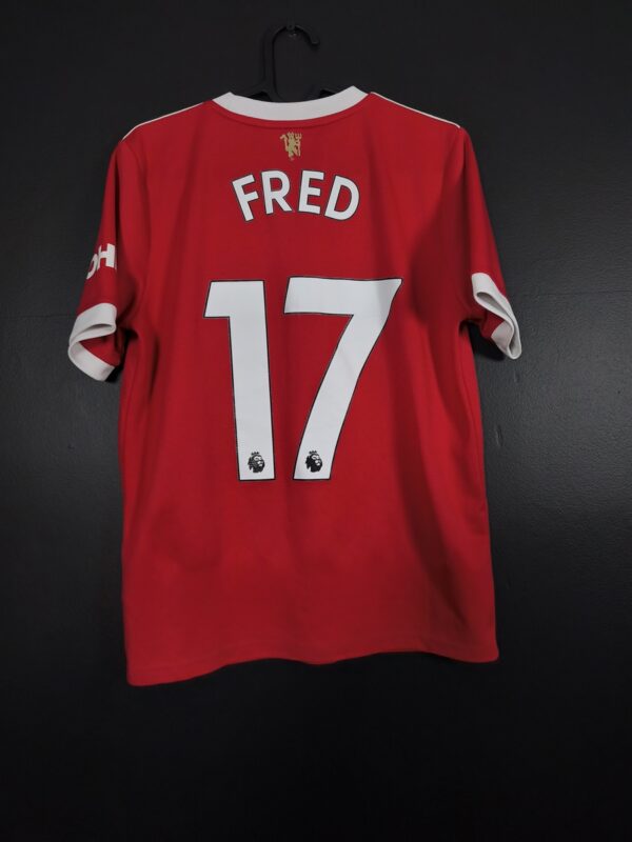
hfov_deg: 58.9
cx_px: 316
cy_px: 421
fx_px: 560
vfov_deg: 73.9
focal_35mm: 23
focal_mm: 6.57
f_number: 1.6
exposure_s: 1/125
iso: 400
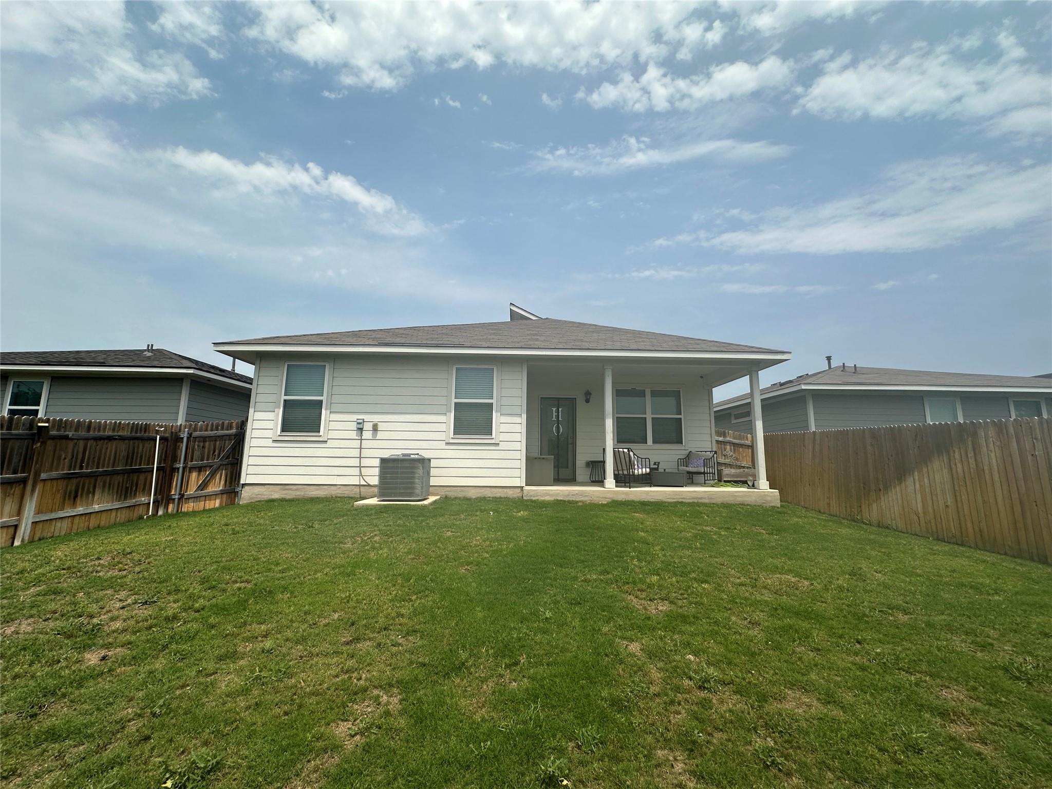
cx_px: 526
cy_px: 394
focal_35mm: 14
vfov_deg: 85.7
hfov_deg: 102.1
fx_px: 425
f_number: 2.2
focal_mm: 2.22
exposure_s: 1/2959
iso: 50
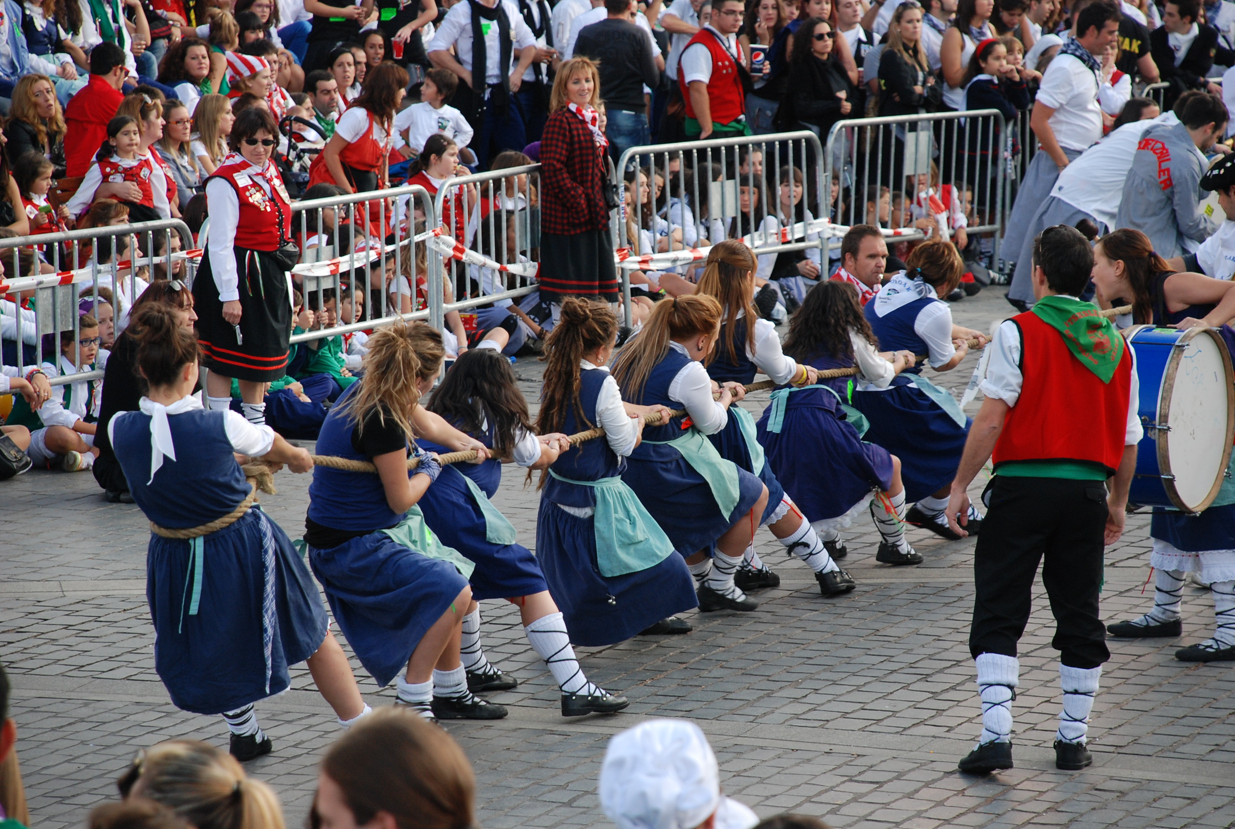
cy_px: 411
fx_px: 5844
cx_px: 622
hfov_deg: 12.1
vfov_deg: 8.1
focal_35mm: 170
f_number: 5.6
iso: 400
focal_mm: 112
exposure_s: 1/160
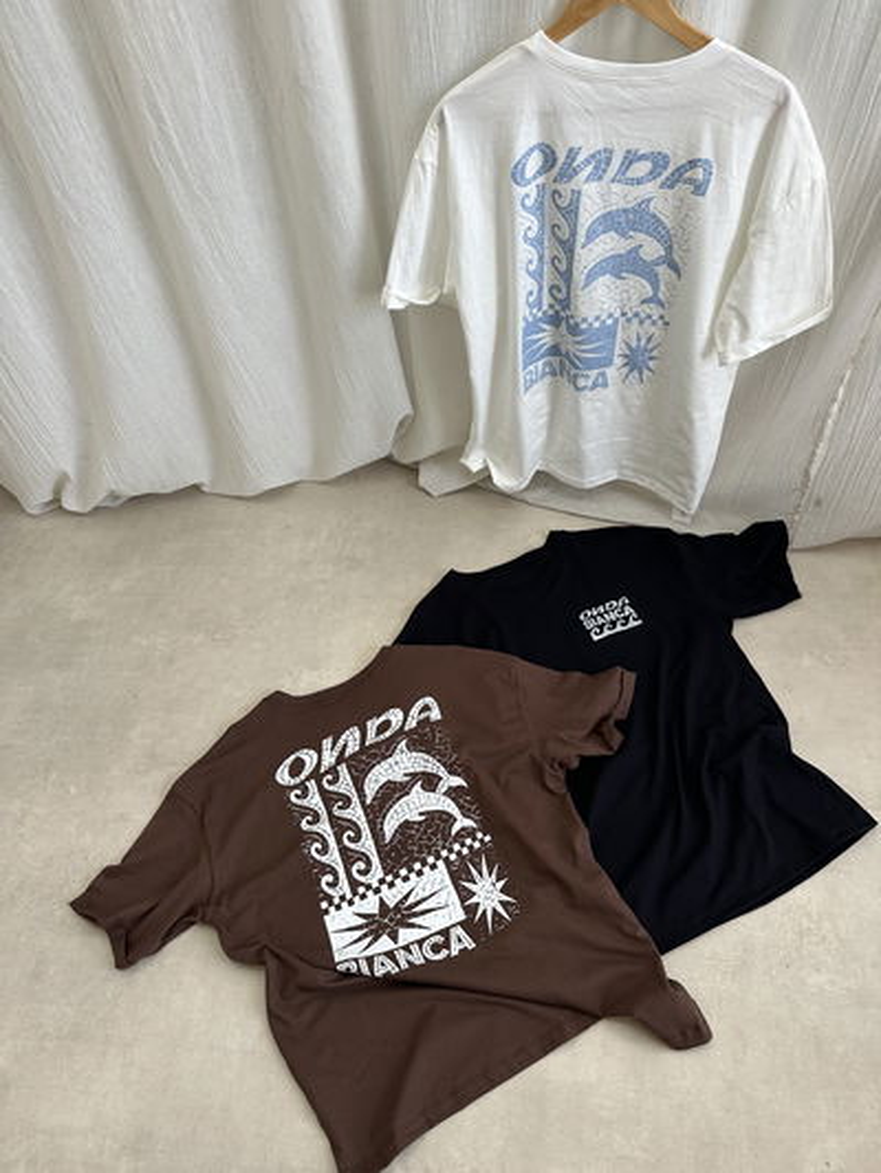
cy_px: 586
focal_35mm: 24
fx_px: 814
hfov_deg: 56.8
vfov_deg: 71.6
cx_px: 440
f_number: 1.78
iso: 100
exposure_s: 1/121
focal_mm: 6.86
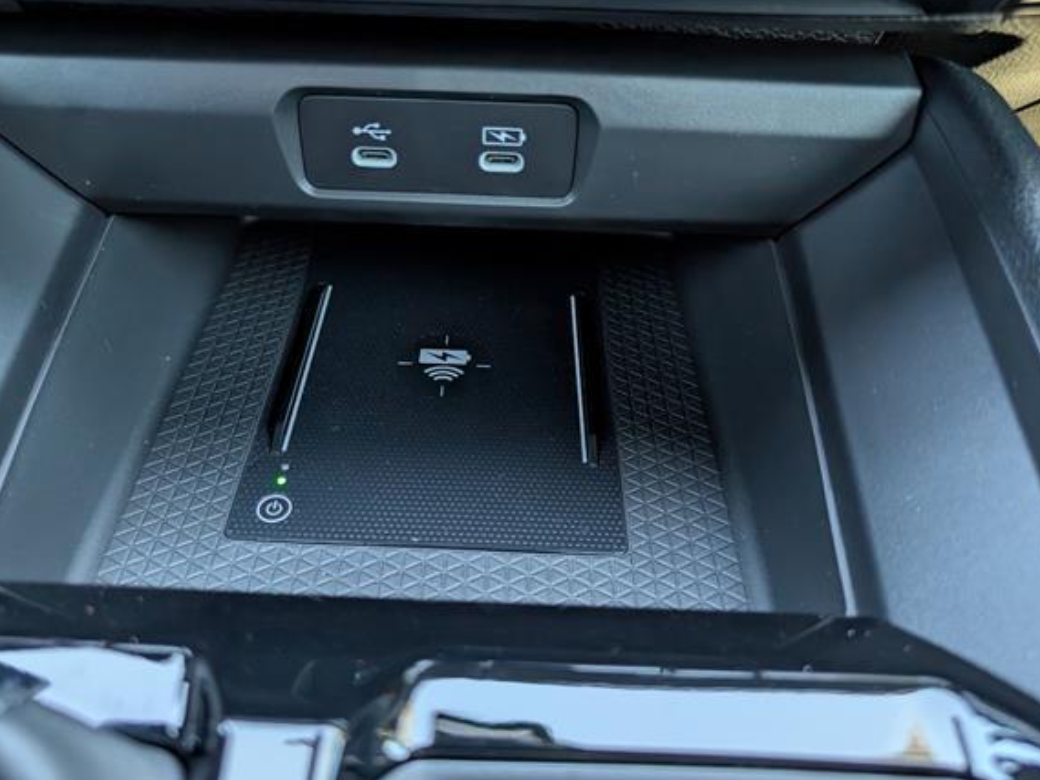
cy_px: 367
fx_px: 811
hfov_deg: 65.3
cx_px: 493
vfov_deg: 51.3
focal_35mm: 27
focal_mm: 6.9
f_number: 1.68
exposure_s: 1/71.4
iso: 351
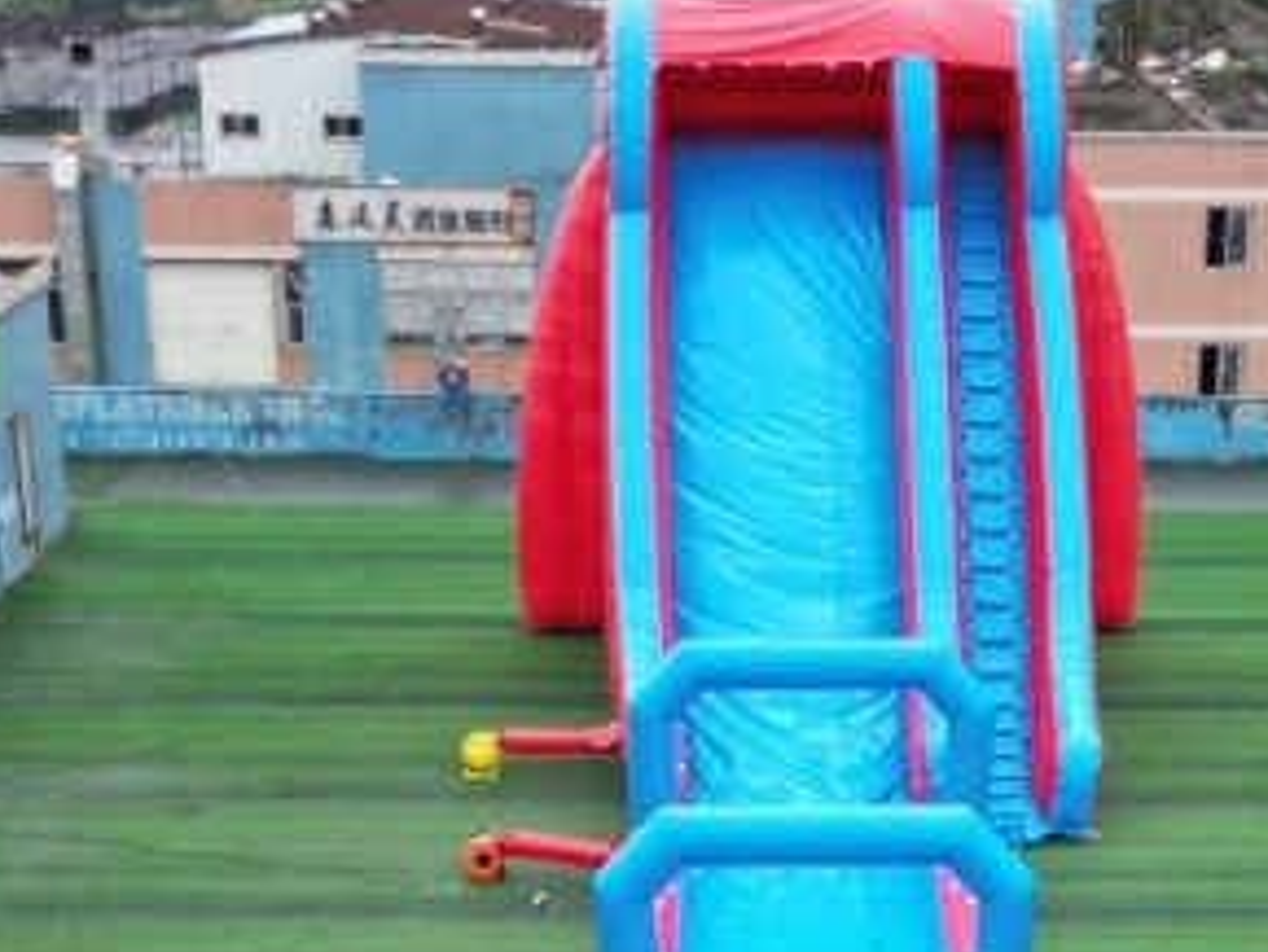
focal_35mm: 85
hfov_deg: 22.9
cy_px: 1185
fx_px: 3115
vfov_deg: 16.6
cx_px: 891
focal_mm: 6.72
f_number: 1.7
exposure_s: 1/1000
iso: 200
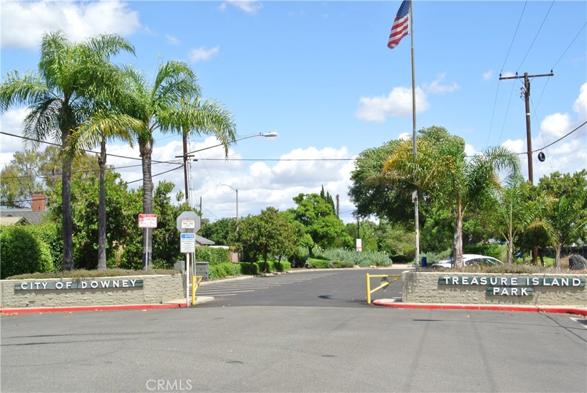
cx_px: 294
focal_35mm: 52
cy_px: 196
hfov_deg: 38.2
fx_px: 849
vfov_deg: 26.1
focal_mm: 19.3
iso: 100
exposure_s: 1/60
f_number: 16
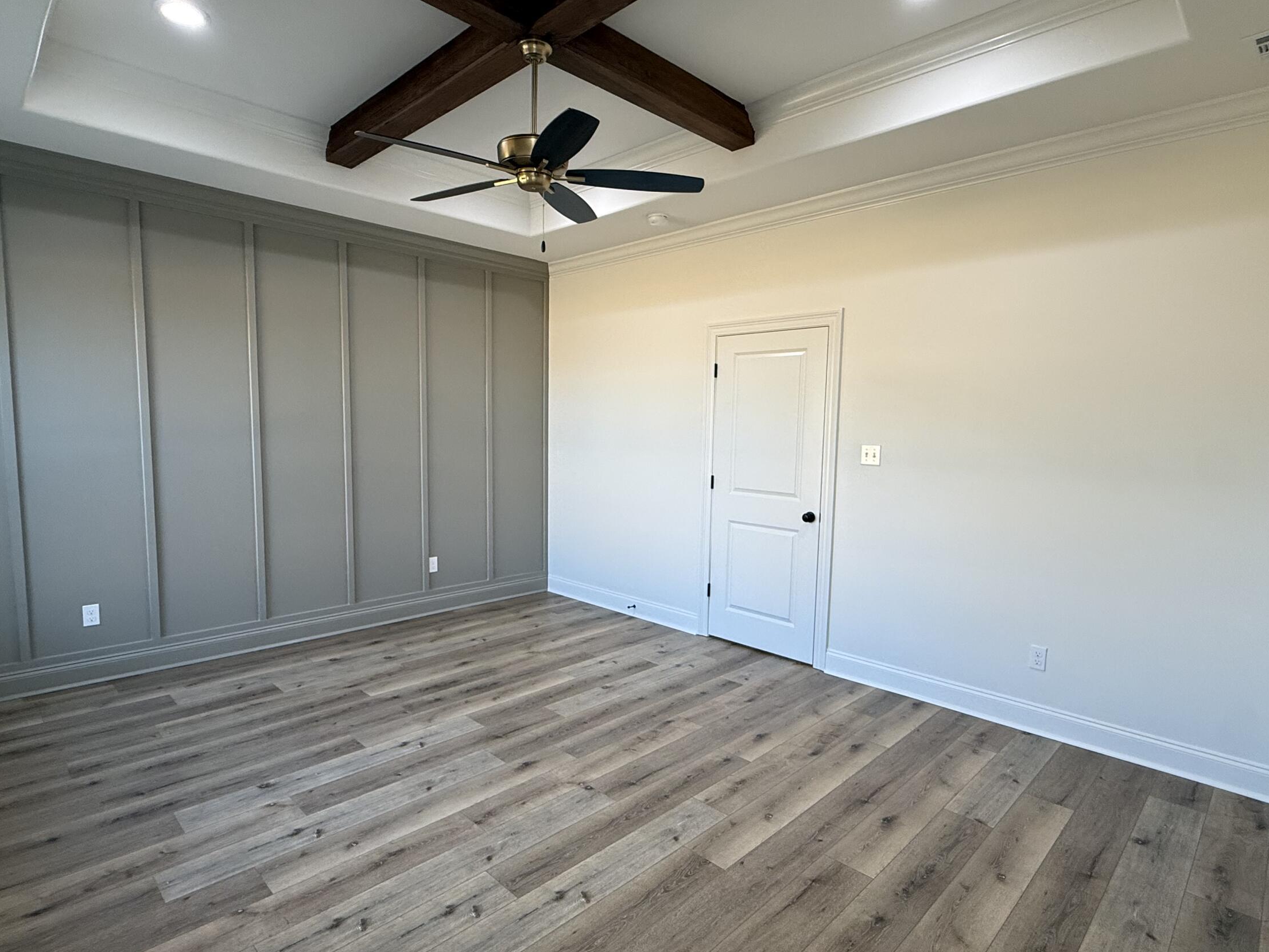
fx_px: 696
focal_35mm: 19
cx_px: 649
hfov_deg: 84.7
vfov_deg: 68.6
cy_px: 497
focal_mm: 2.22
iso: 125
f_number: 2.2
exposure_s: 1/120
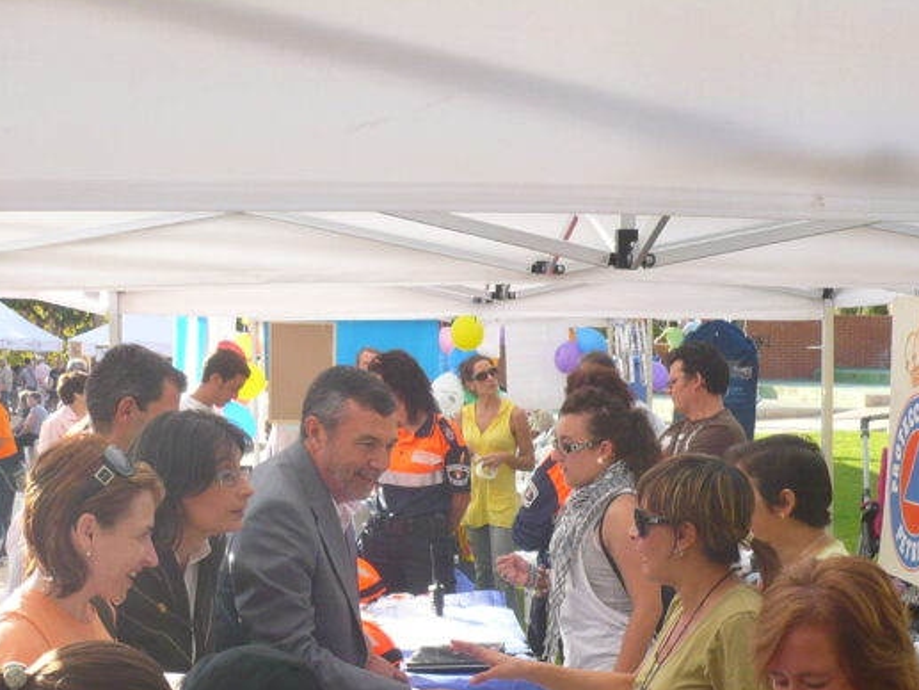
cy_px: 637
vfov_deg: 22.0
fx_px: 1726
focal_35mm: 65
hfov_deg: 29.8
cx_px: 526
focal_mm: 5.8
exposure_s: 1/320
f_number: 2.8
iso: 100
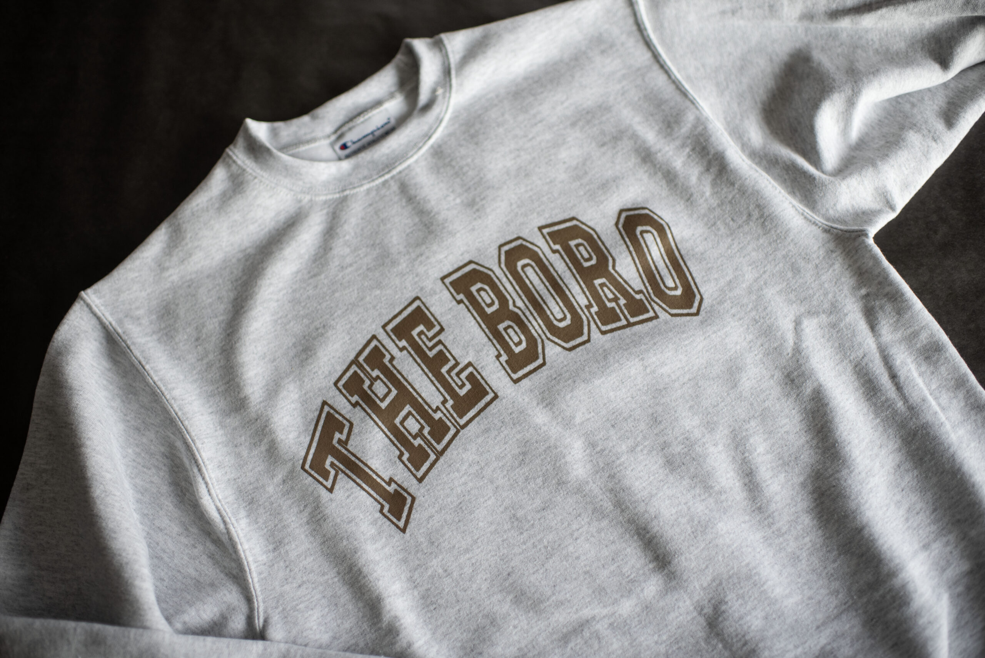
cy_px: 329
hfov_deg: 54.4
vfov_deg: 37.9
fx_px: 958
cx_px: 492
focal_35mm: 35
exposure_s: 1/800
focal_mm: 35
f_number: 2
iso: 400
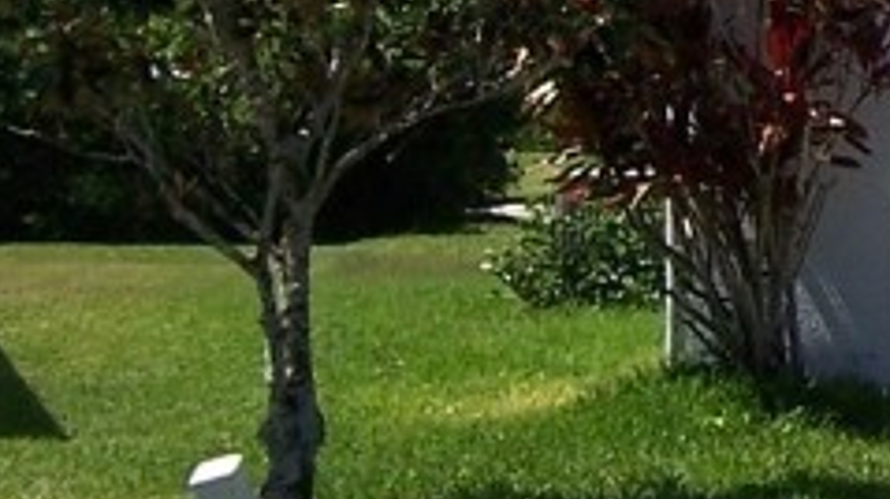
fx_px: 3631
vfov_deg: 7.7
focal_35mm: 154
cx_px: 1568
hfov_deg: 12.8
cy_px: -190
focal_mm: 5.5
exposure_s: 1/750
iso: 80
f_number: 4
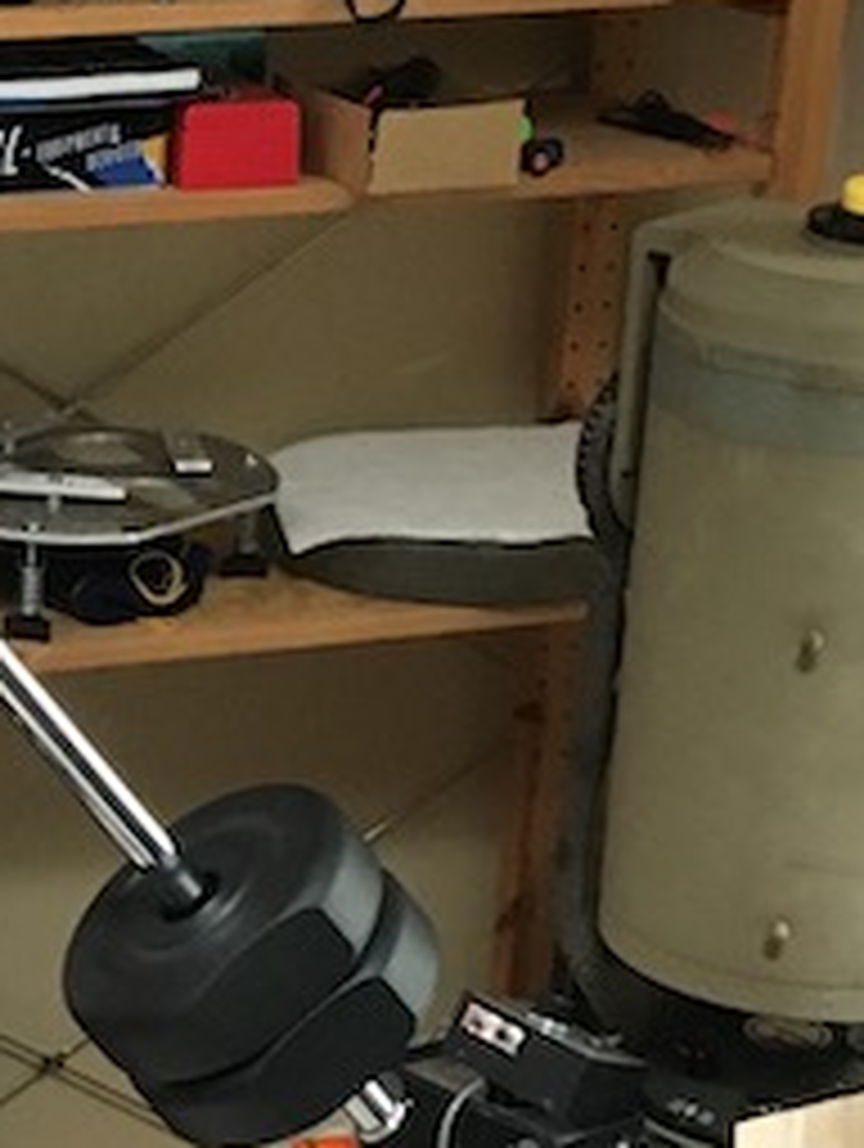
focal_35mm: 106
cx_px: -252
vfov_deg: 18.4
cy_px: 817
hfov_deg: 13.5
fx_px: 3519
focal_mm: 4.15
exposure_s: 1/30
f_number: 2.2
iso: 200
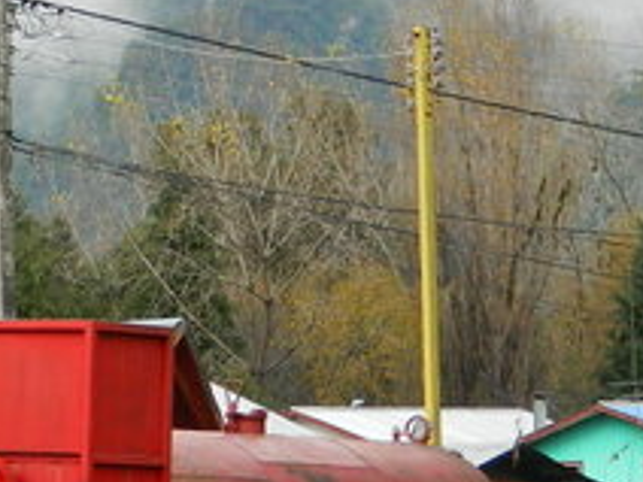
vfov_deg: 5.6
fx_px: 4904
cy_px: 215
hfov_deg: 7.4
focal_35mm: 264
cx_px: -170
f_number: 4
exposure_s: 1/160
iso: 80
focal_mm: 12.6
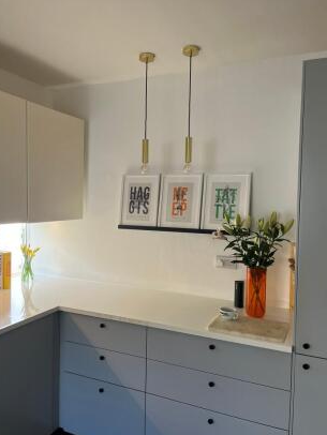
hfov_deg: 49.8
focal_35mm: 28
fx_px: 352
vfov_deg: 63.4
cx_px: 168
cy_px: 215
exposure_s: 1/122
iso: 64
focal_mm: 5.1
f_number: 1.6
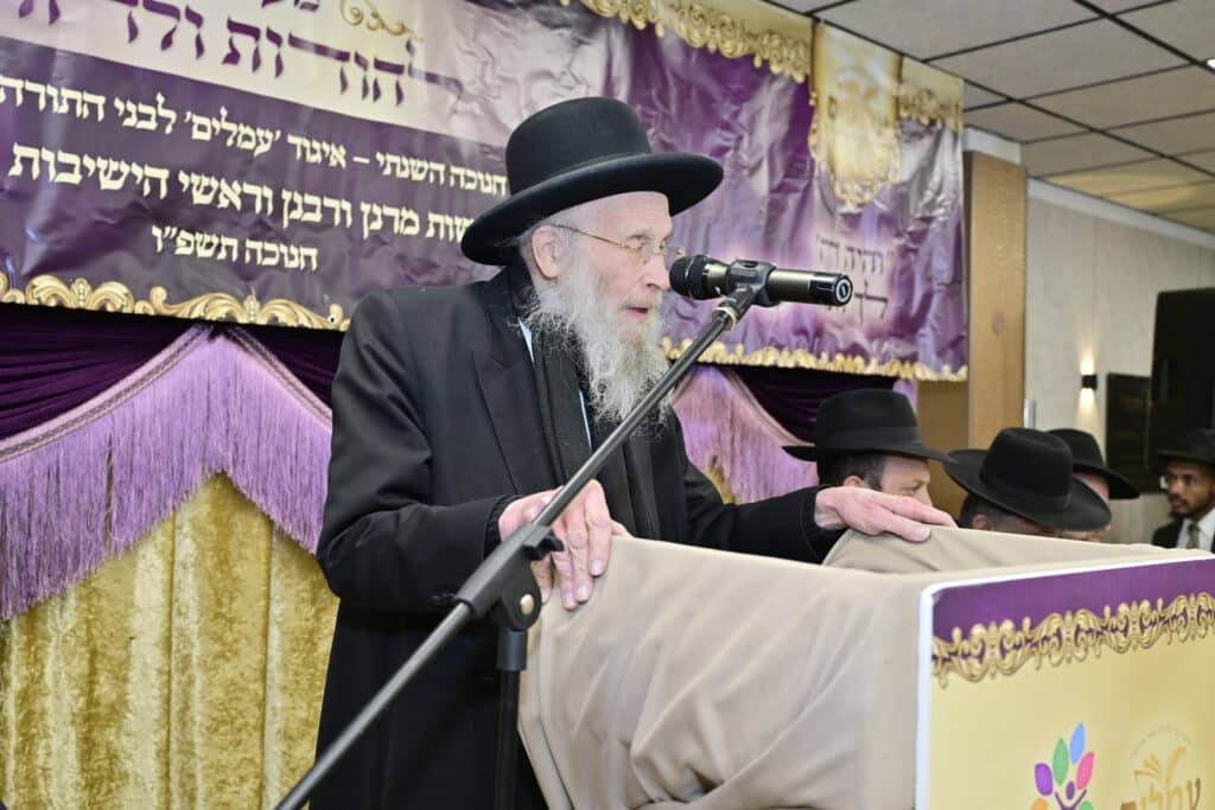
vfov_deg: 36.9
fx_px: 1215
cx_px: 608
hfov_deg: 53.1
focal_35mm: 36
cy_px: 405
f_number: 4.5
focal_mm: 36
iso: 640
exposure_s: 1/200
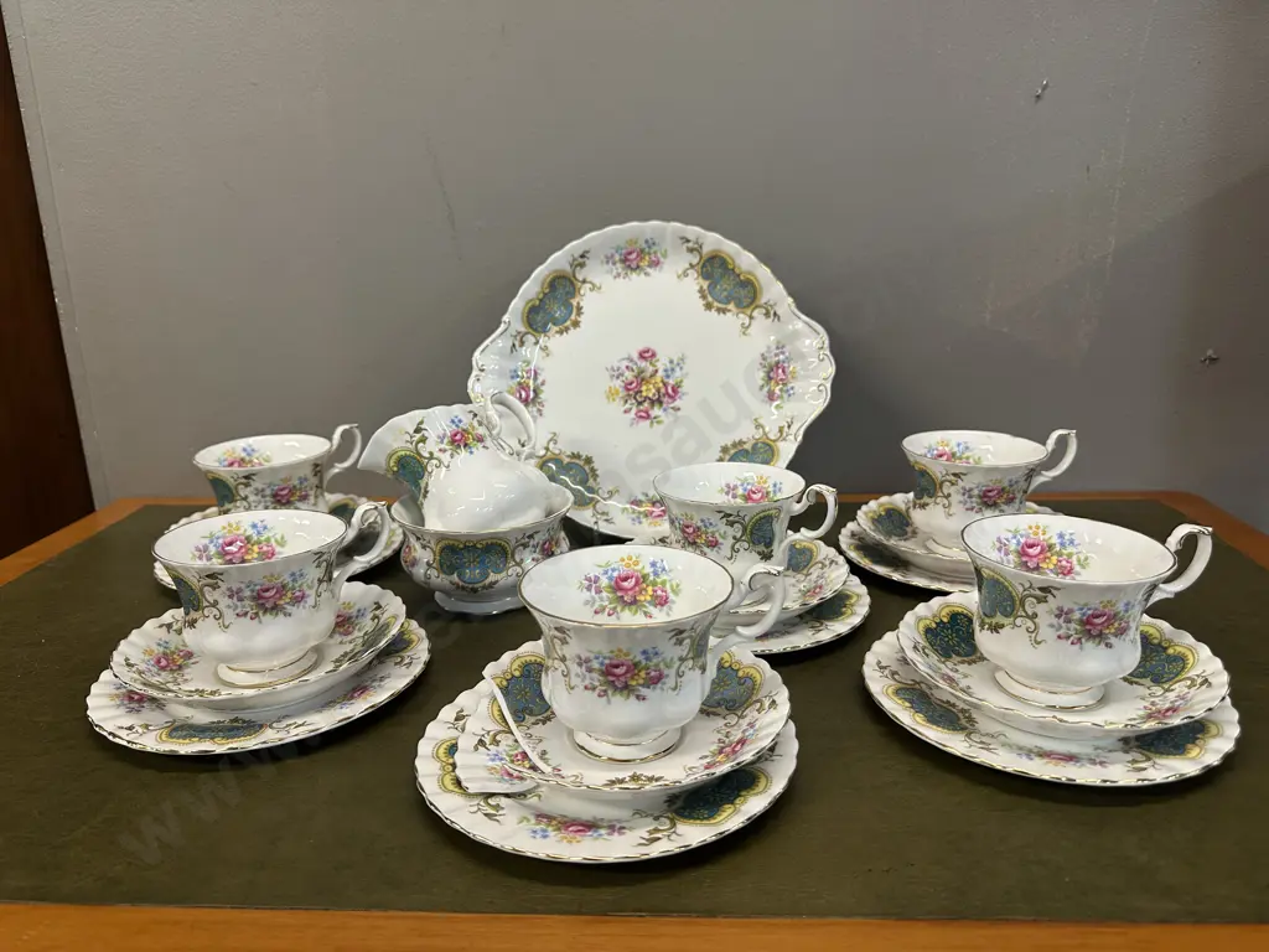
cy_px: 476
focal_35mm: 24
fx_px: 880
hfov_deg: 71.6
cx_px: 634
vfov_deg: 56.8
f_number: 1.78
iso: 160
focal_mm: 6.86
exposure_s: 1/100
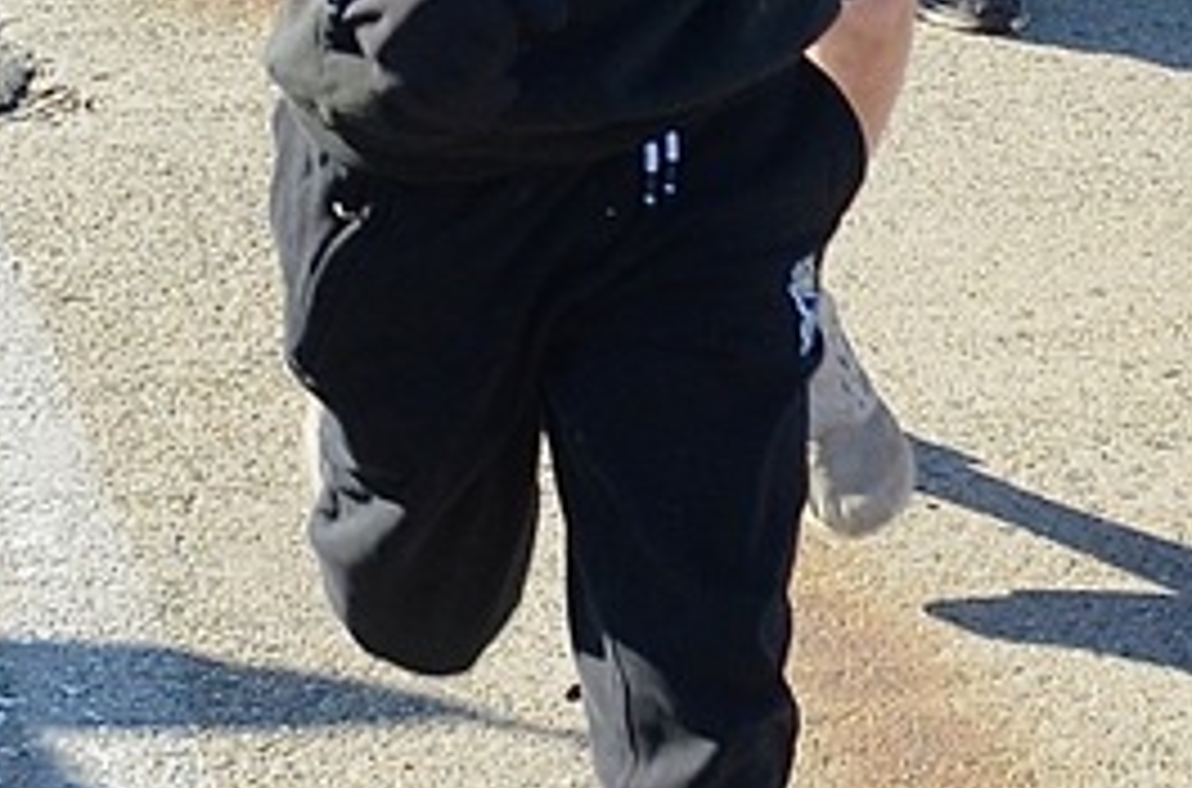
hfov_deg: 13.4
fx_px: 5051
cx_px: 864
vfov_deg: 8.7
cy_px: -439
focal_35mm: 153
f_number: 8
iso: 640
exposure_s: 1/500
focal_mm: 18
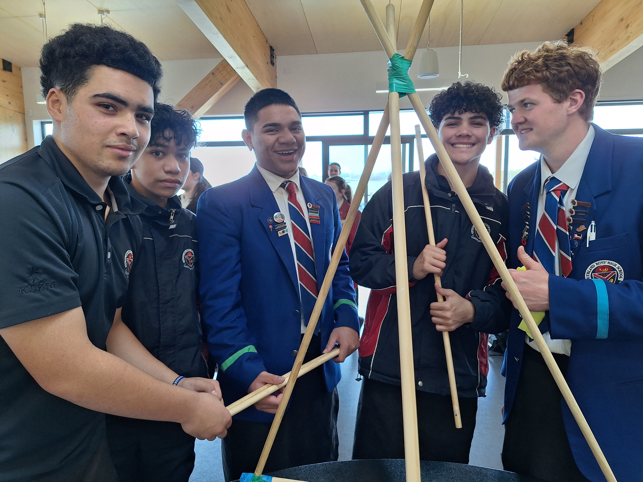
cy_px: 241
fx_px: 427
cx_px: 322
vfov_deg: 58.9
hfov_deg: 73.9
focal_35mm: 23
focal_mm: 5.54
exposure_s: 1/100
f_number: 1.8
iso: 64
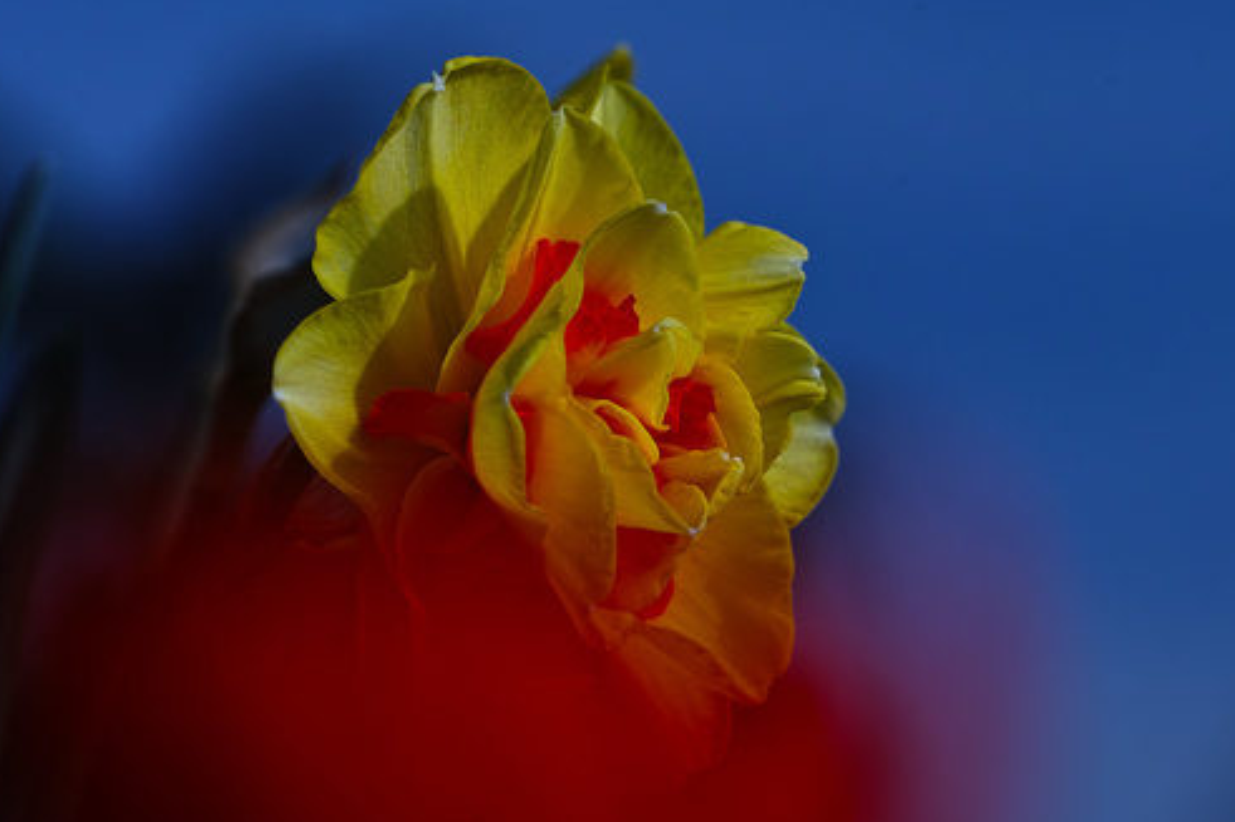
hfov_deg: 7.5
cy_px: 372
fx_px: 9430
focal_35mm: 275
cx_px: 576
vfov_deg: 5.0
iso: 100
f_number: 9
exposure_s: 1/200
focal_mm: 150
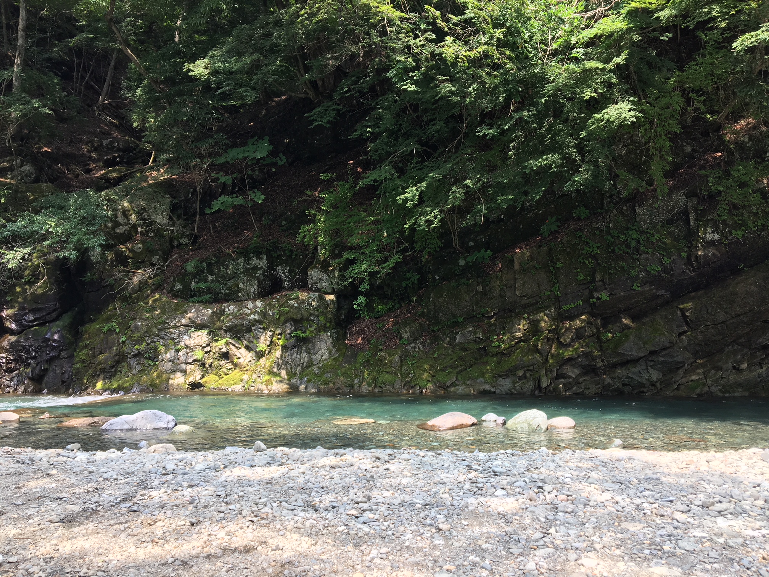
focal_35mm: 29
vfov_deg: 48.2
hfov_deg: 61.7
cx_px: 384
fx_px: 644
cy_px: 288
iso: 25
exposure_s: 1/202
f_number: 2.2
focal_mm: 4.15
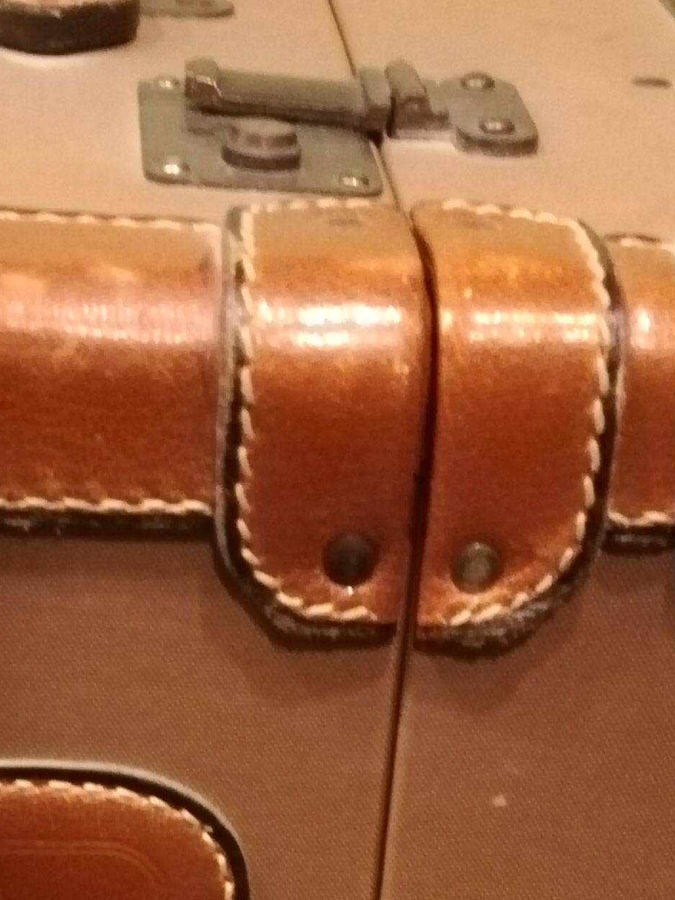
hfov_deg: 18.0
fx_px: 2131
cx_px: 254
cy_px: 1361
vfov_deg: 20.3
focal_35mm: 82
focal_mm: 3.83
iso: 1250
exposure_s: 1/14.3
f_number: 2.2
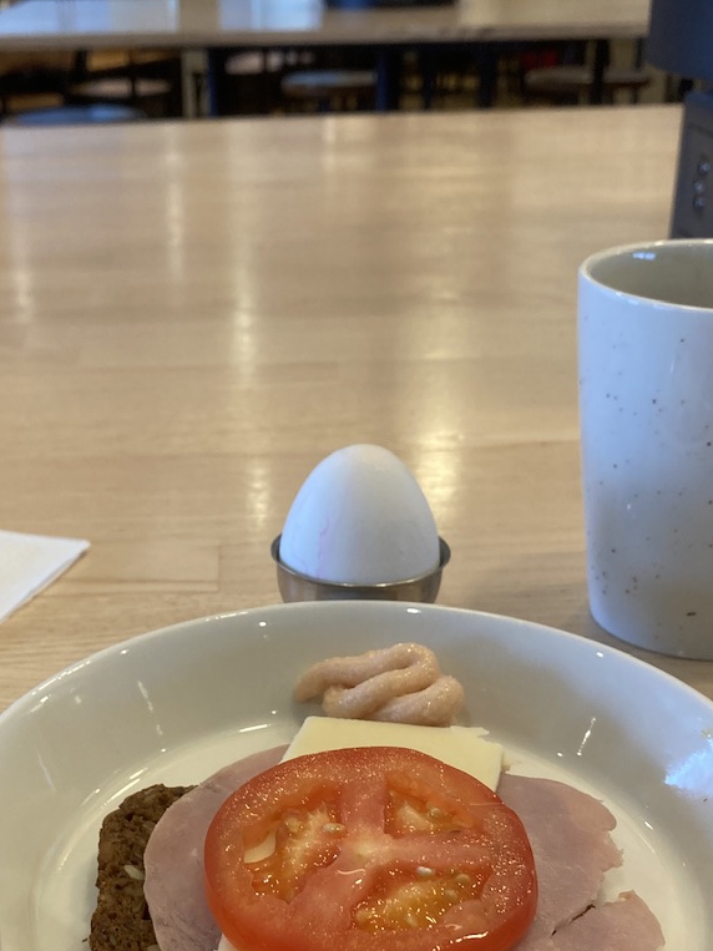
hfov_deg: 30.7
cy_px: 648
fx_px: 1291
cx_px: 263
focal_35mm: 47
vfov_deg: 39.9
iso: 64
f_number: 1.8
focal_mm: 3.99
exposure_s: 1/50
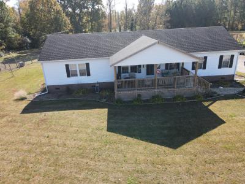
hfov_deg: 71.6
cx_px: 122
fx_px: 170
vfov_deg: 56.8
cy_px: 92
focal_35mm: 24
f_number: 2.8
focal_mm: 4.5
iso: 100
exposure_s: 1/200
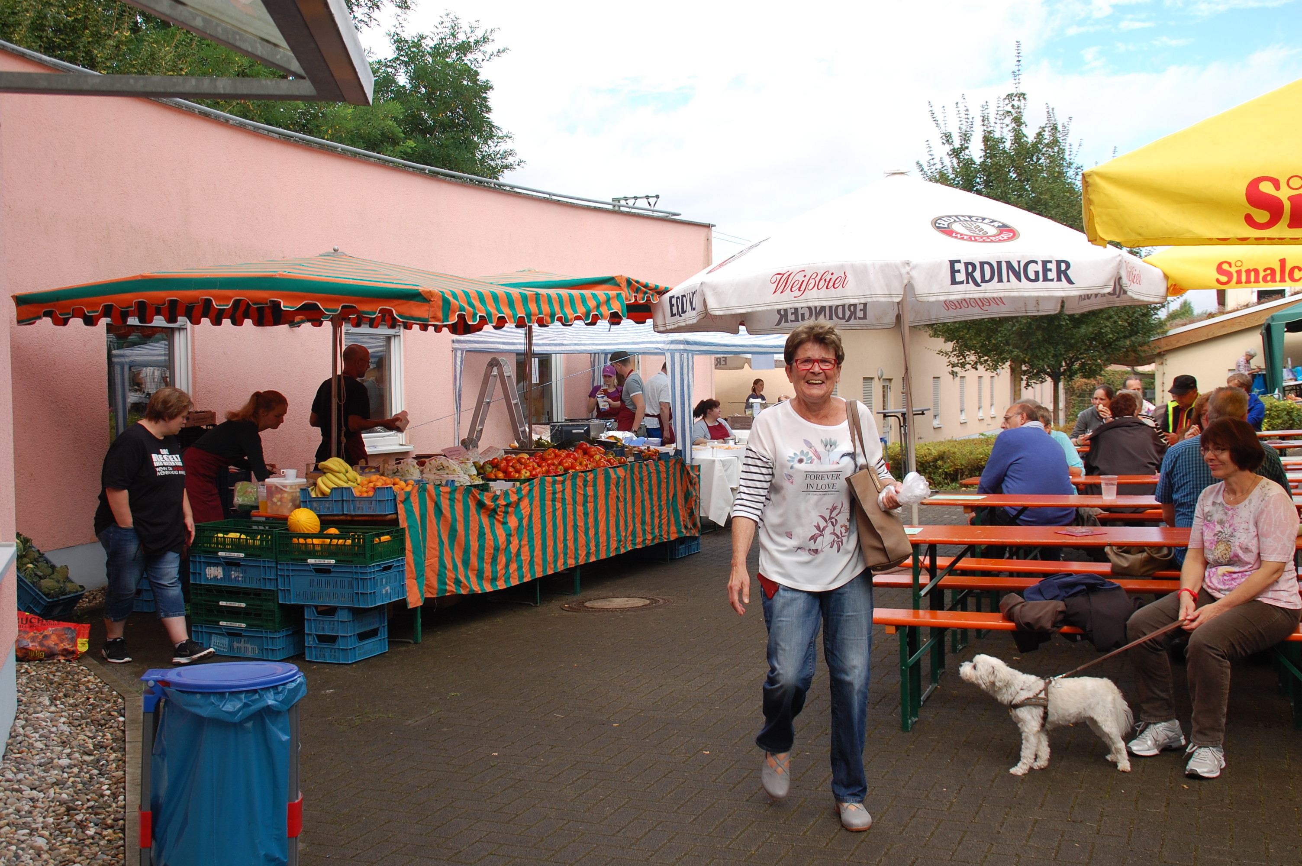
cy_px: 433
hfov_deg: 51.3
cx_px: 651
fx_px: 1355
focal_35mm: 38
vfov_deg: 35.4
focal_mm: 25
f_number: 7.1
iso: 200
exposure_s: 1/200
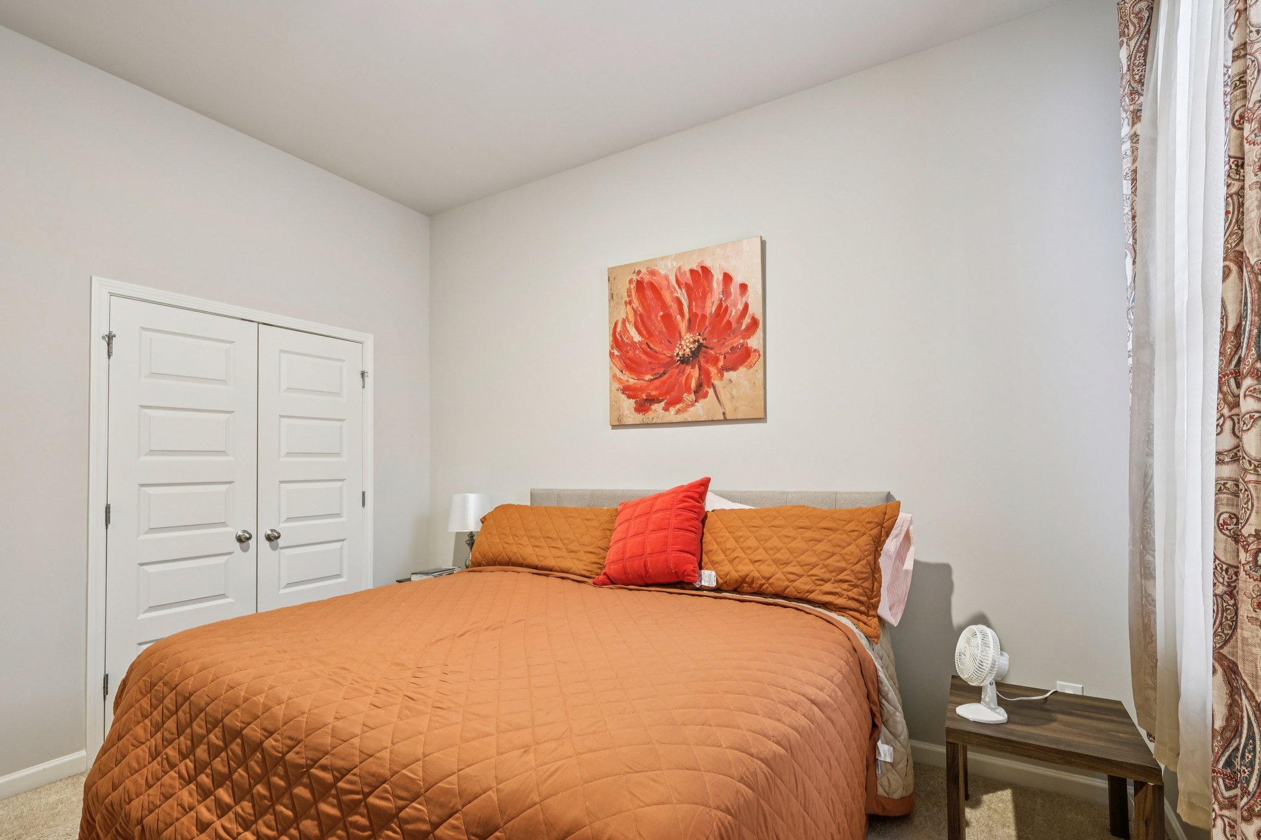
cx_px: 630
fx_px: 560
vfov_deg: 73.7
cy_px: 420
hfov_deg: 96.7
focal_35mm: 16
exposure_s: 1/5
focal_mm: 16
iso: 400
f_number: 8
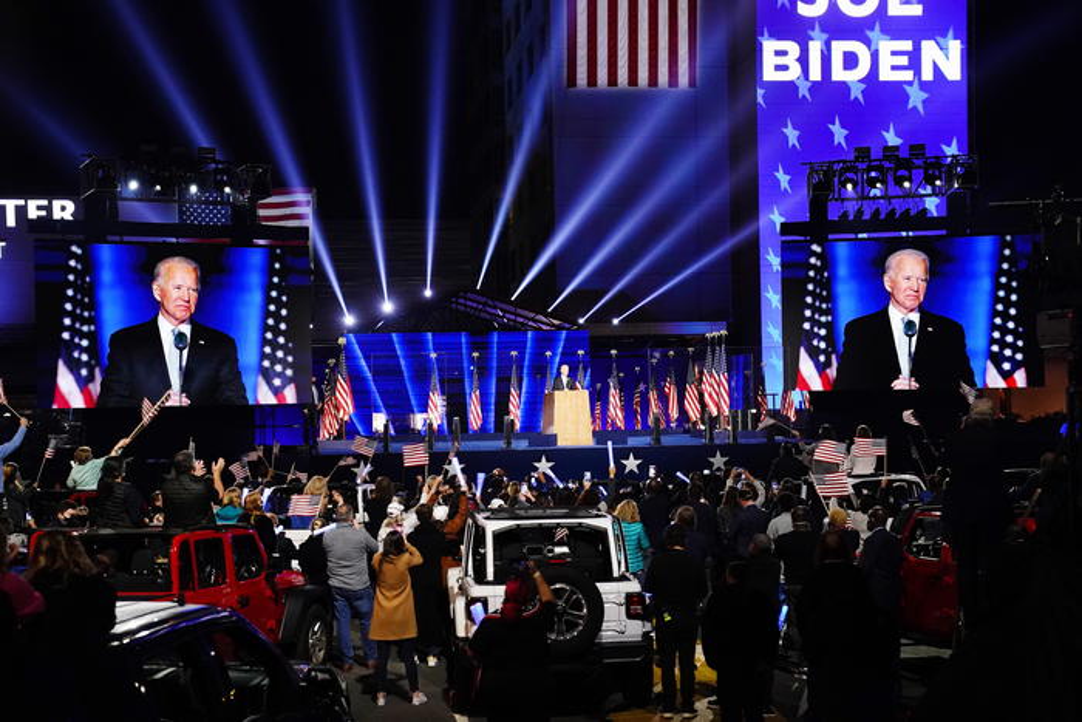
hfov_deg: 37.5
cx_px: 541
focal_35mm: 53
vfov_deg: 25.5
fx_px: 1593
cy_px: 361
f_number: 3.5
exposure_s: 1/100
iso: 5000
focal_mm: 53
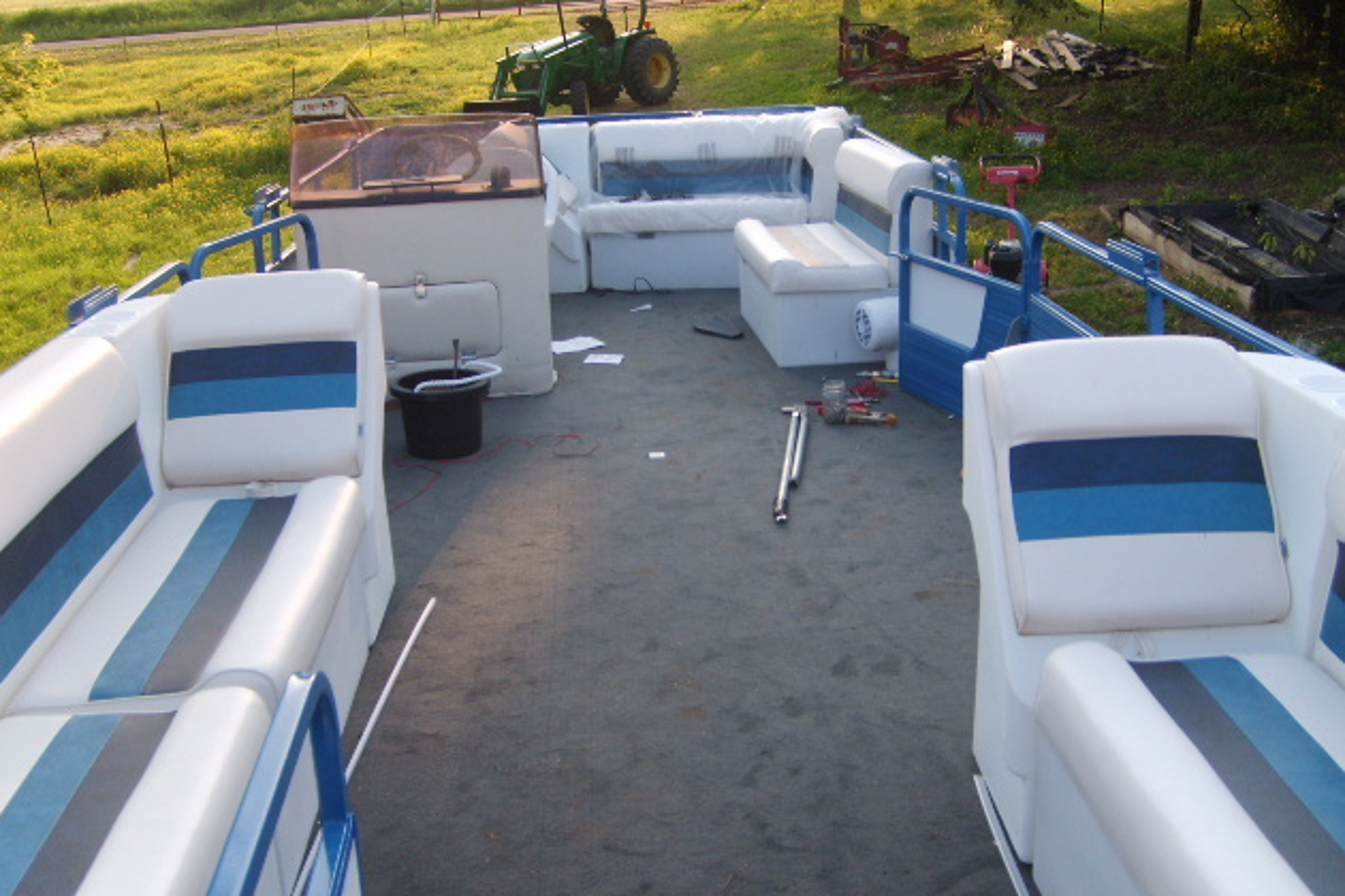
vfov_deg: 35.9
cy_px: 450
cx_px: 664
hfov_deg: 51.9
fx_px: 1382
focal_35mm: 37
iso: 50
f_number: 2.8
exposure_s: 1/250
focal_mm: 5.8
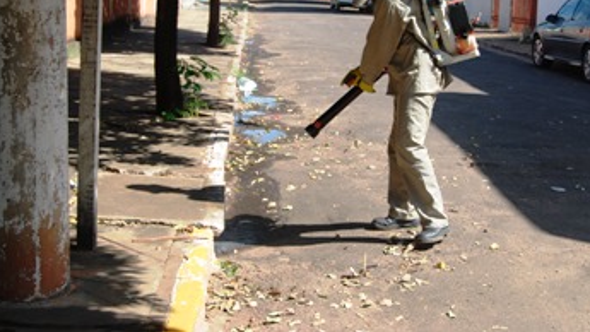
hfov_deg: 36.8
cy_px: 104
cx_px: 330
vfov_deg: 21.1
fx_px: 886
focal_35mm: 57
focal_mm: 31
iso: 100
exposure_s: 1/200
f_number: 7.1
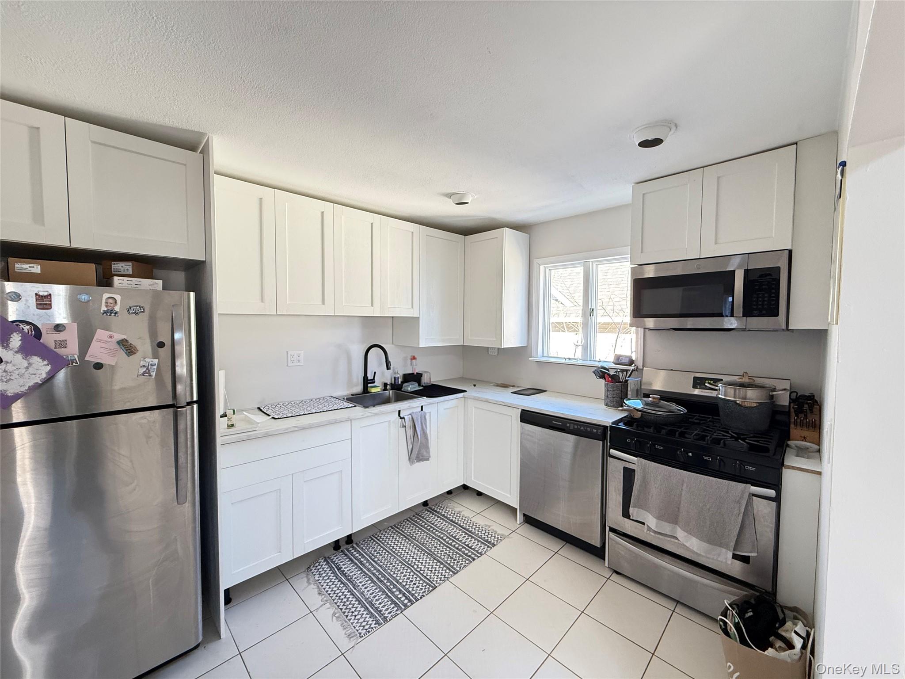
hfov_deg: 102.1
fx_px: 366
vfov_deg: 85.7
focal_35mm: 14
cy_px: 340
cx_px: 452
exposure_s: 1/99
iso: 320
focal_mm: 2.22
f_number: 2.2
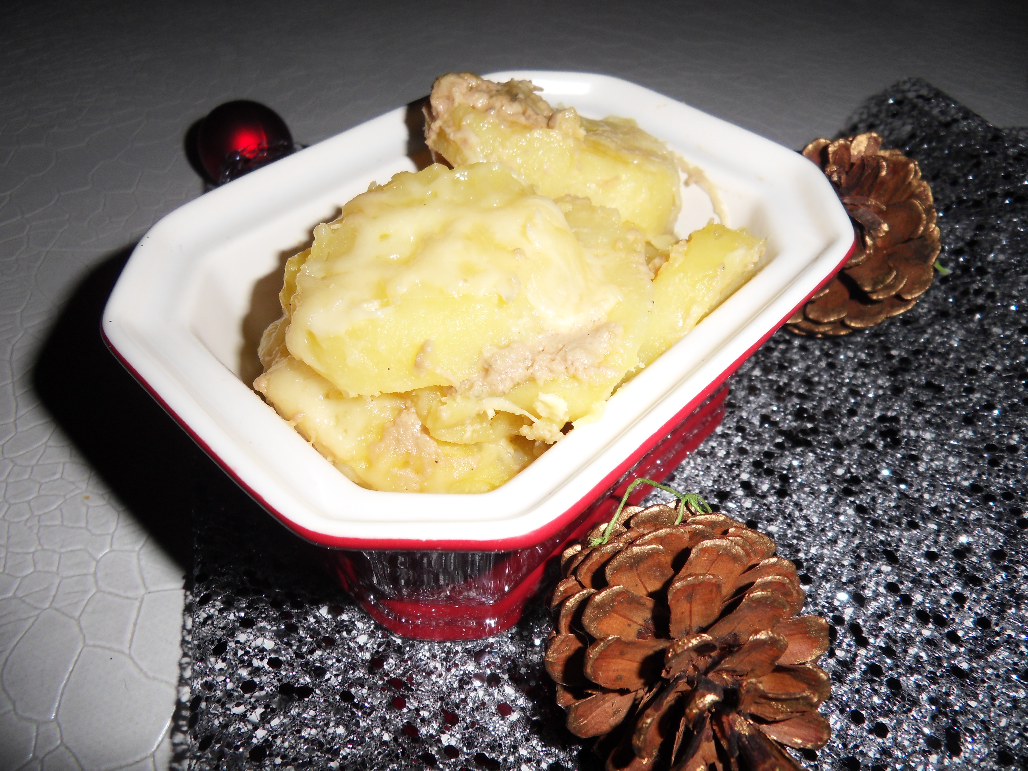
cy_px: 386
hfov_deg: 71.6
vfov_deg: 56.8
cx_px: 514
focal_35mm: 24
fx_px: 713
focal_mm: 4.2
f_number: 7.5
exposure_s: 1/45
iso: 100
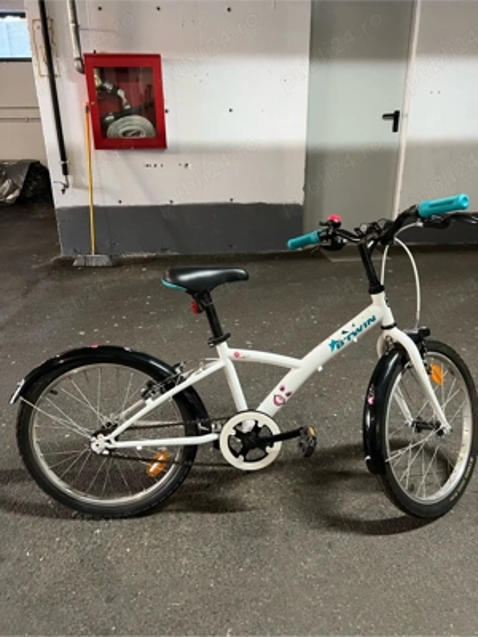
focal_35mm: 26
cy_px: 318
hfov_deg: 53.1
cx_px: 239
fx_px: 479
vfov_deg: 67.3
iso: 400
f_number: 1.5
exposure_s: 1/50
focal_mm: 5.7
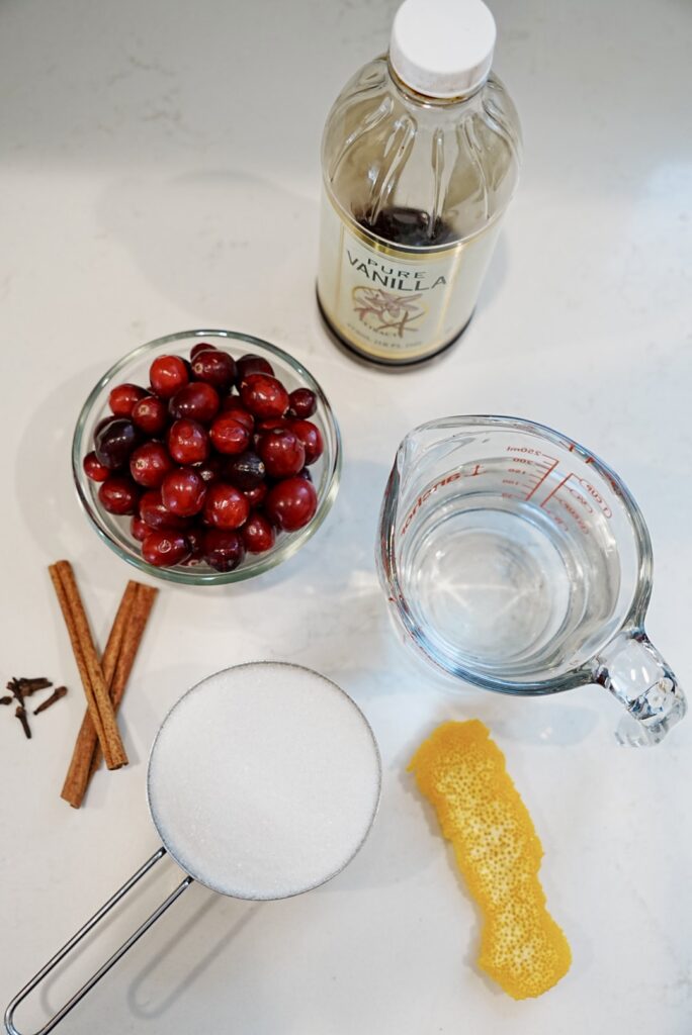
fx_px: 1123
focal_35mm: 39
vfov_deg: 49.5
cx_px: 346
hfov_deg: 34.3
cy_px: 518
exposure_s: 1/40
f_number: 4
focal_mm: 26
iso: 250
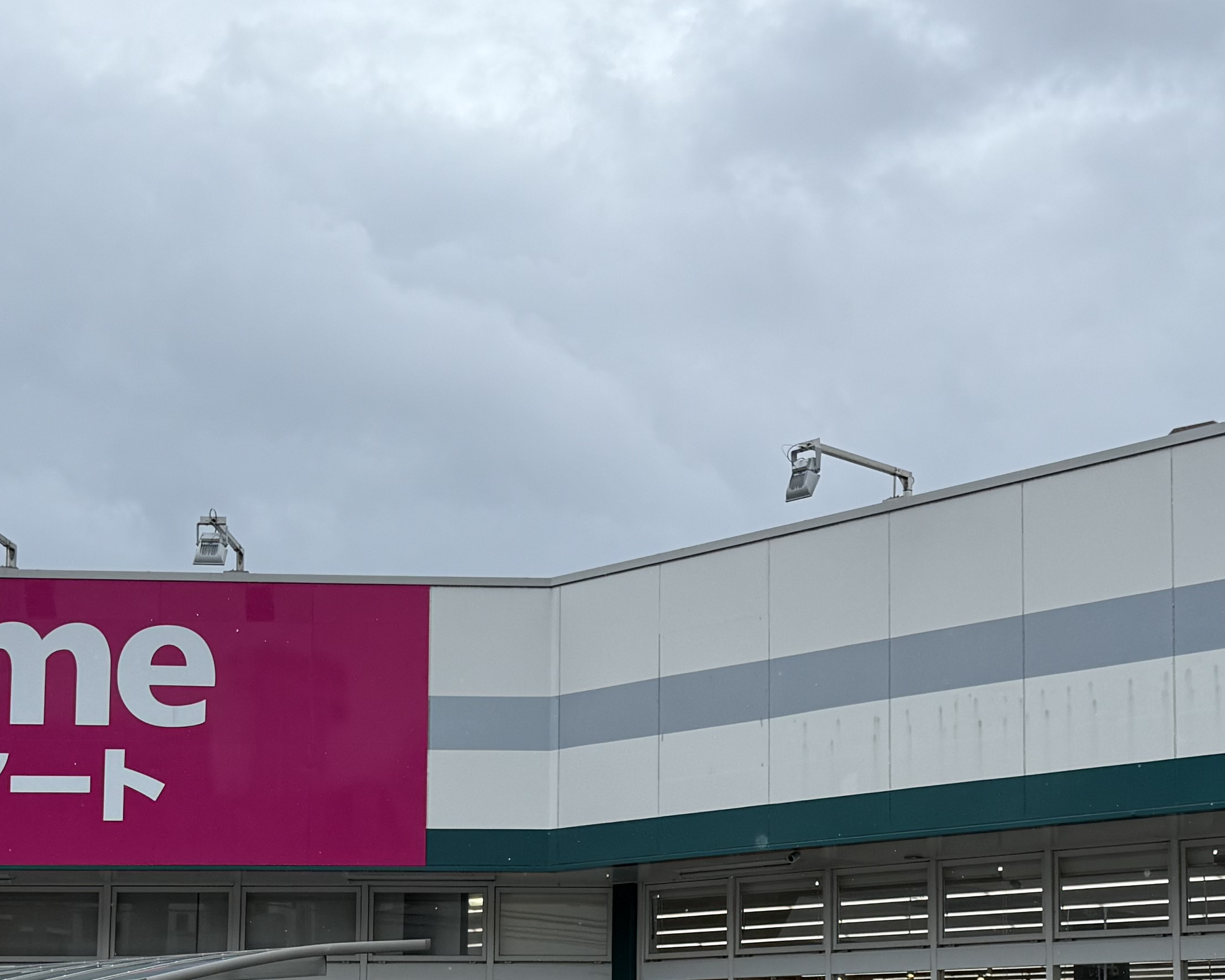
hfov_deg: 30.8
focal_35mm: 61
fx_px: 2211
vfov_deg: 24.4
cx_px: 760
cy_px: 858
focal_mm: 6.76
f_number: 1.78
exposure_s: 1/2907
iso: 80
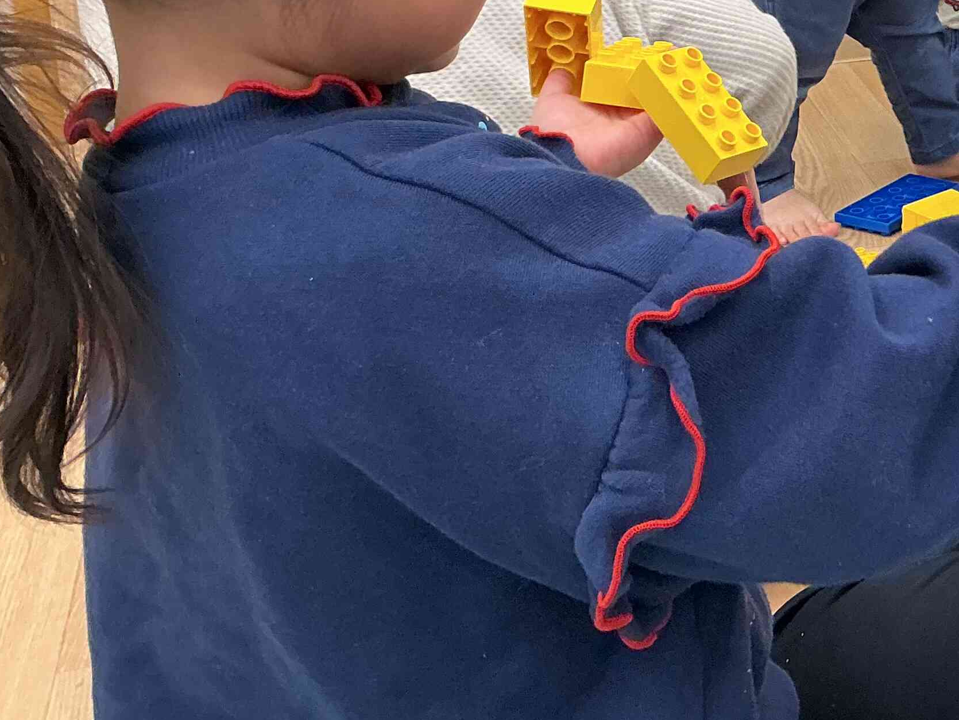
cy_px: -55
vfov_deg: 20.1
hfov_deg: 25.7
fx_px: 1940
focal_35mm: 70
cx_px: 1062
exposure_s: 1/120
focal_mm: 3
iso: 50
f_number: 1.8
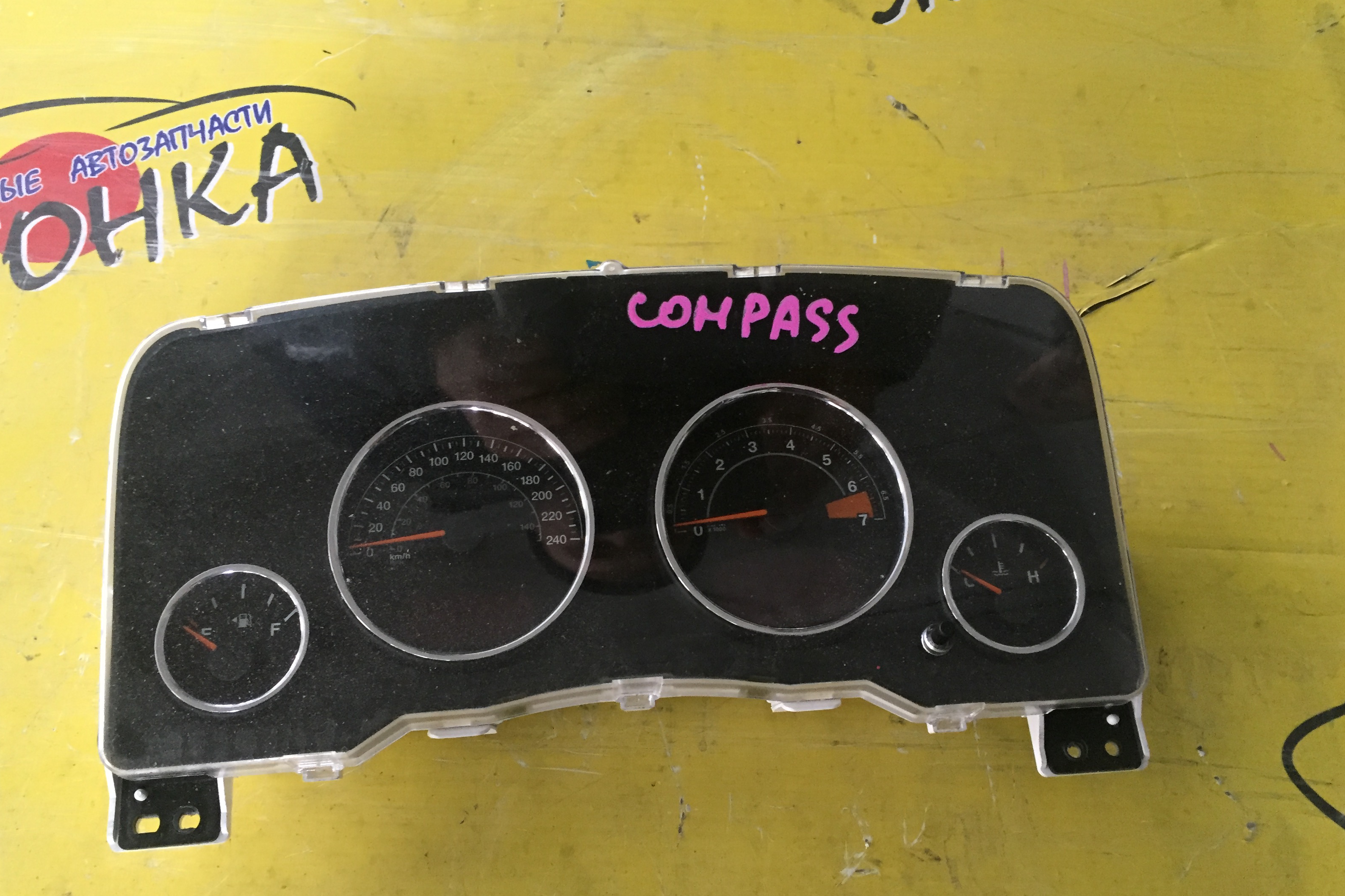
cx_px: 661
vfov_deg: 42.3
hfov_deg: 60.3
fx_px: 1158
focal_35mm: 31
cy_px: 491
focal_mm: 4.15
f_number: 2.2
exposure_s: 1/33
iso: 250
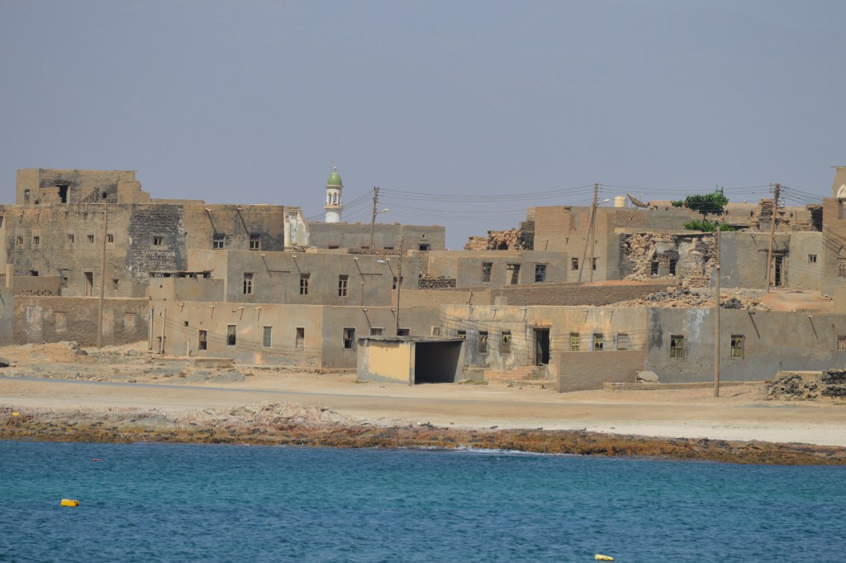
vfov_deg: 4.6
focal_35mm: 300
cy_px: 282
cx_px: 423
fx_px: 7044
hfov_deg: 6.9
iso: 100
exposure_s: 1/800
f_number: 7.1
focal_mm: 200
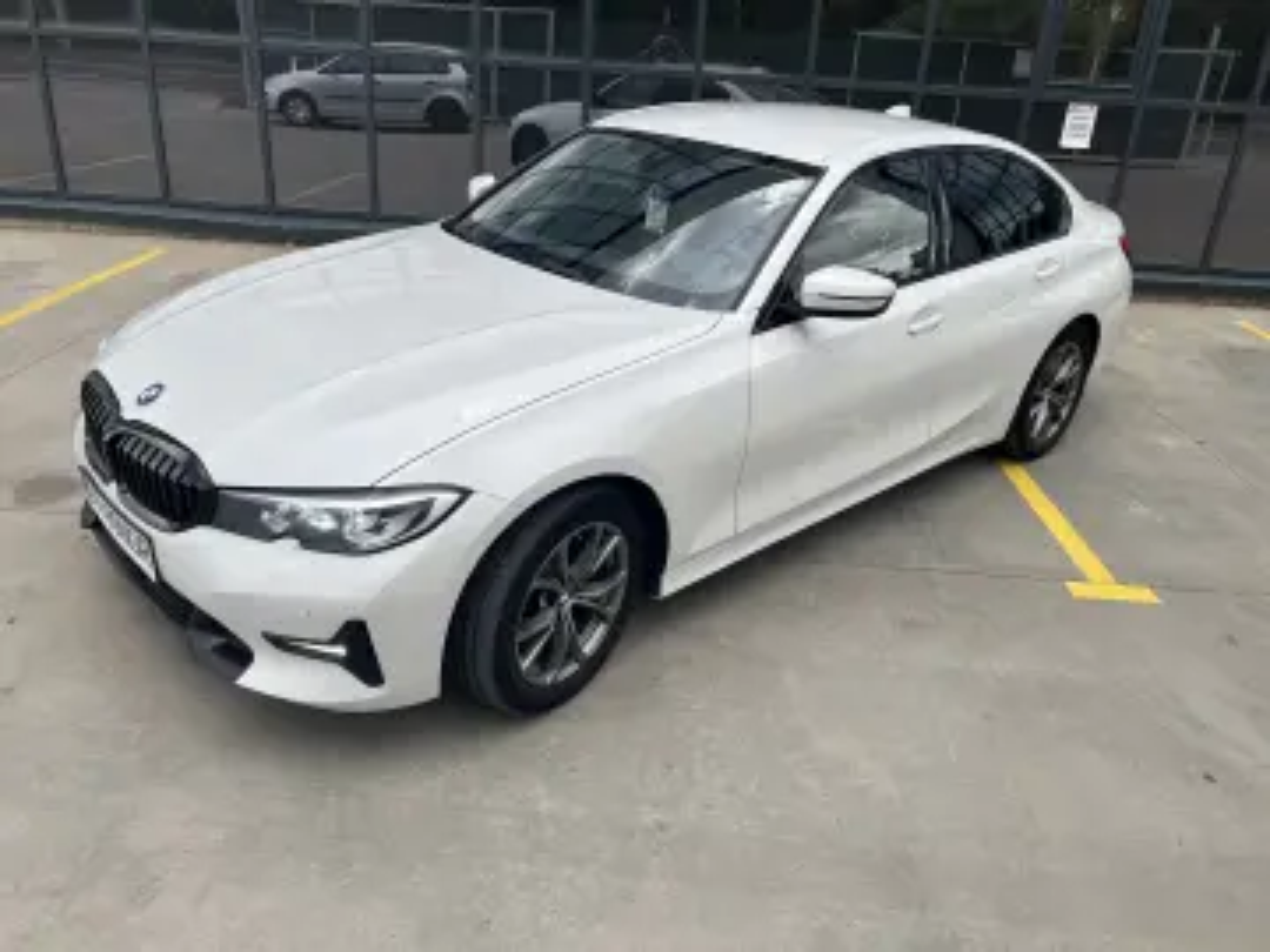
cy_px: 476
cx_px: 635
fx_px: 954
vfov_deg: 53.1
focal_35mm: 26
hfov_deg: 67.3
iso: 50
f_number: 1.5
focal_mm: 5.7
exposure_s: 1/982
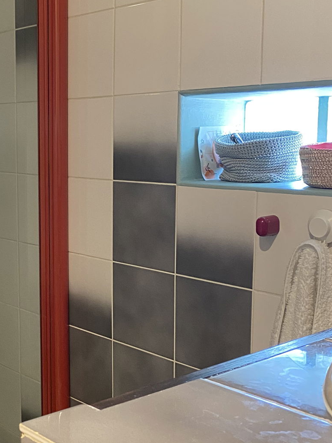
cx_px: 5
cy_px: 231
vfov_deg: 35.5
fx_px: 691
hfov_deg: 25.8
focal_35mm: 54
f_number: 1.8
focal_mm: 4.25
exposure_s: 1/50
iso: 320
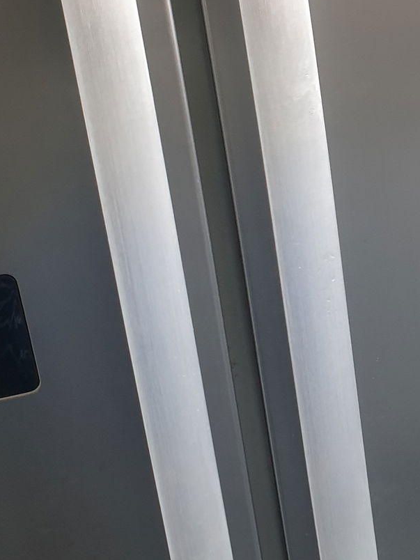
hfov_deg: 20.2
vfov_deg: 27.6
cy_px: 112
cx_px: 476
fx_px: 1116
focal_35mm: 69
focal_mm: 4.3
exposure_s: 1/50
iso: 160
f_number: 2.4
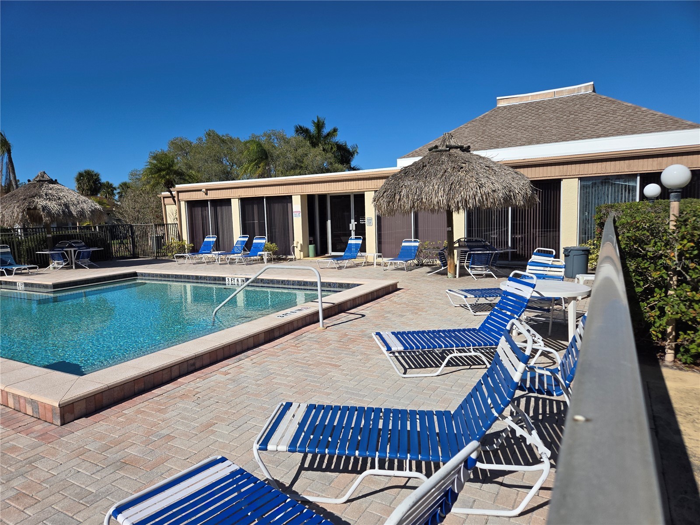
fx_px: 465
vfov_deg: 58.9
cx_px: 350
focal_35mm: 23
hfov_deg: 73.9
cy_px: 262
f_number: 1.8
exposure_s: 1/3798
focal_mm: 5.4
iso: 25
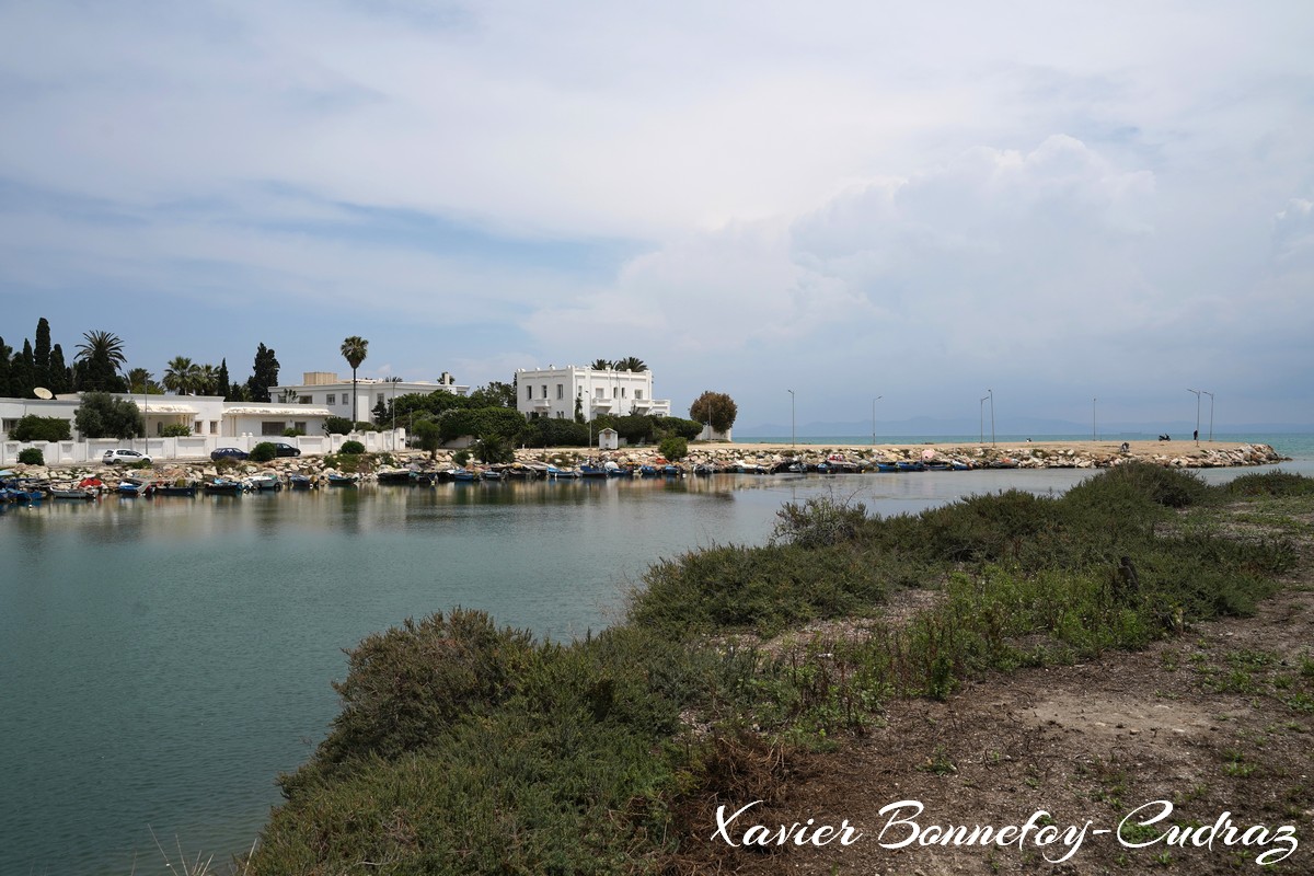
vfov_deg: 46.4
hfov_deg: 65.5
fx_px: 1022
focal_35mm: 28
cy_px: 438
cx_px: 657
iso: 100
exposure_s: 1/800
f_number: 8
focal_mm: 28
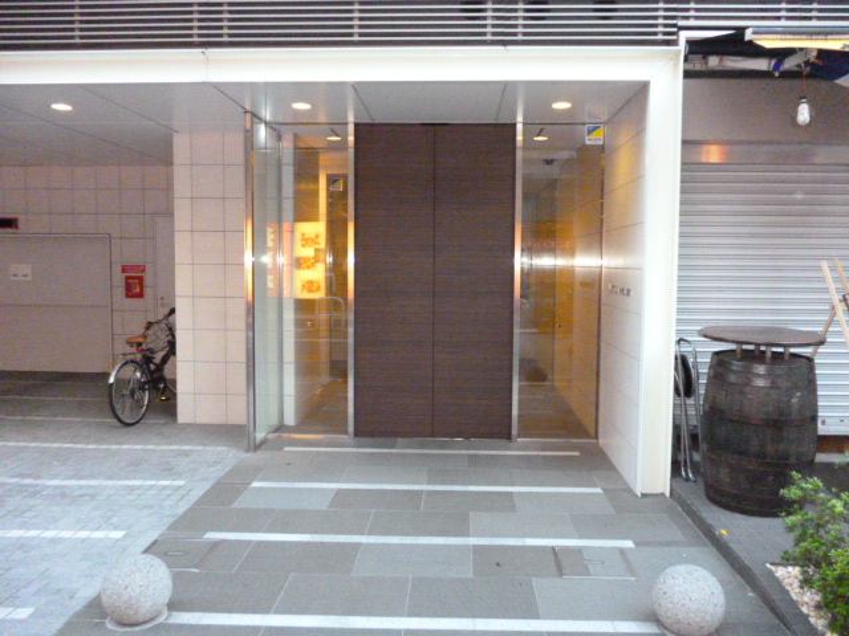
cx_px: 424
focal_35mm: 28
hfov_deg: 63.4
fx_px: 687
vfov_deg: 49.7
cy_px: 318
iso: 1600
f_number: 3.1
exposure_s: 1/60
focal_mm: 5
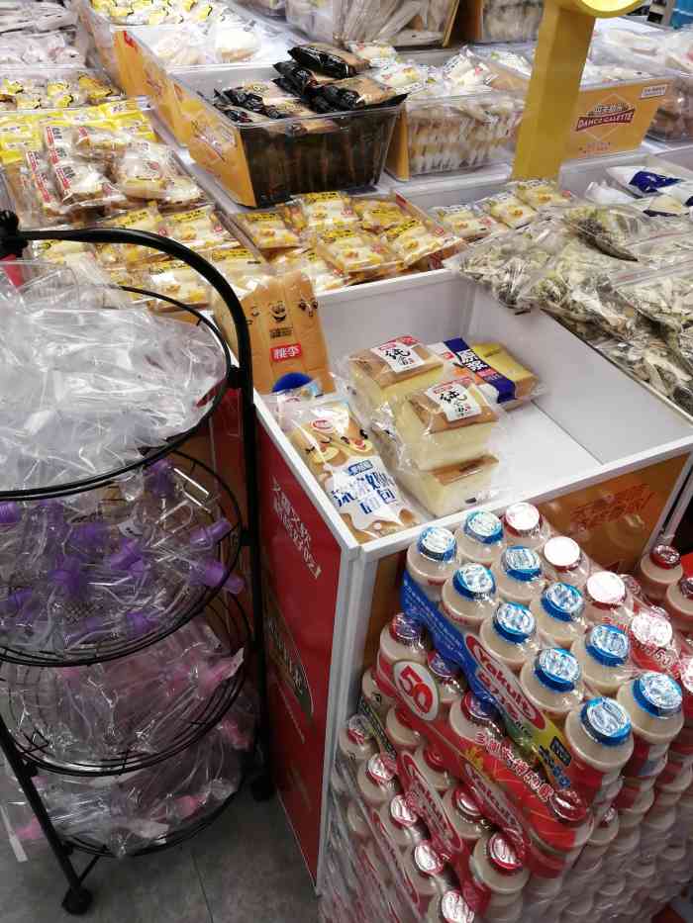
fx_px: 721
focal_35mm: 27
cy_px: 462
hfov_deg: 51.4
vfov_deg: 65.3
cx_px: 346
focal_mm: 3.62
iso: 125
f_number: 1.8
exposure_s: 1/60.2
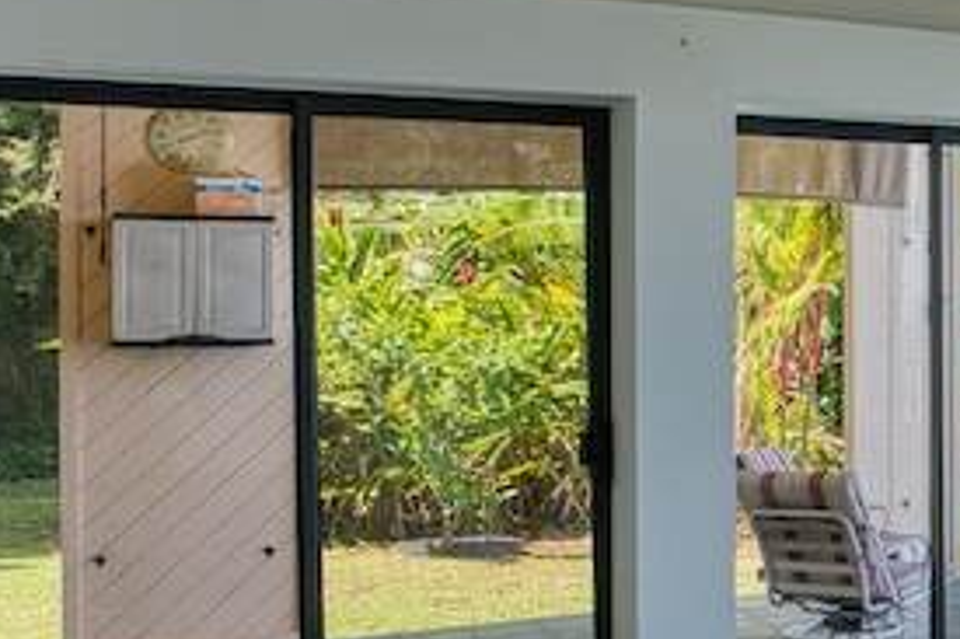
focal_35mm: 61
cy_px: 281
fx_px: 1626
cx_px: 1515
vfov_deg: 22.2
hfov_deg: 24.1
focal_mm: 14
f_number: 4
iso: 50
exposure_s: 1/160
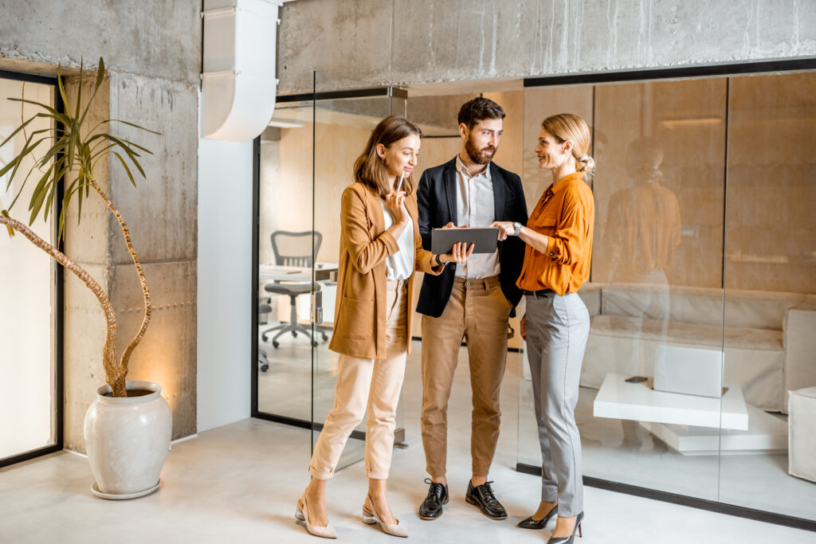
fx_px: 793
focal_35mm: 35
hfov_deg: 54.4
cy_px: 272
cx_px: 408
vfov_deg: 37.9
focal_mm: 35
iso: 500
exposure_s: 1/200
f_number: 2.2
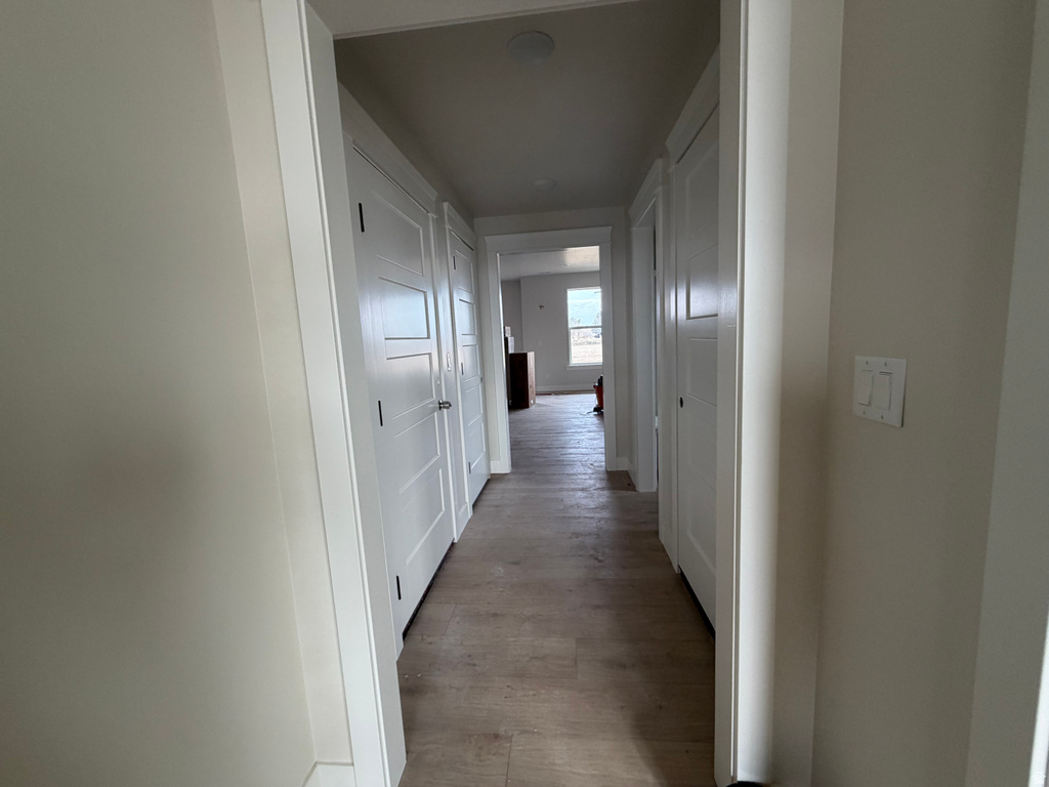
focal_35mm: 14
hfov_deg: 102.1
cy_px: 394
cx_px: 524
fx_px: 424
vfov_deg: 85.7
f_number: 2.2
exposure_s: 1/121
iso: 160
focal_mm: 2.22
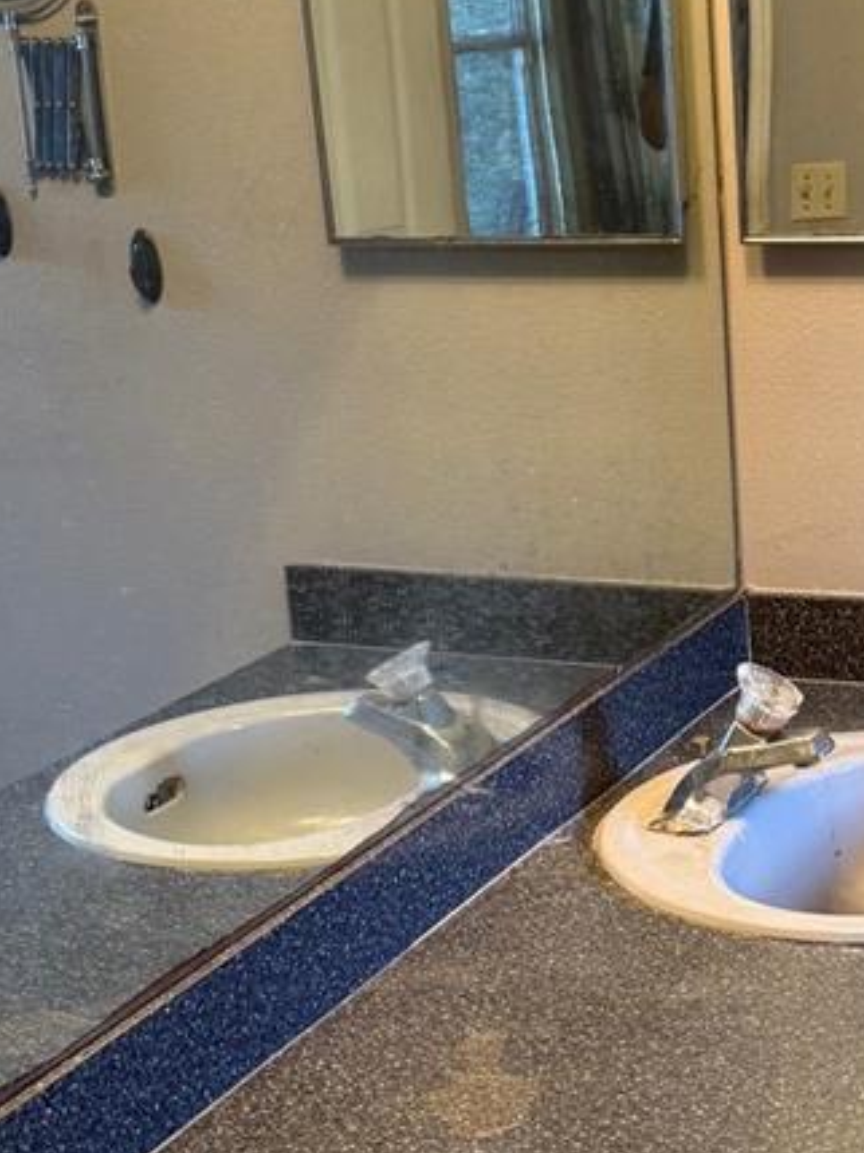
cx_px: 733
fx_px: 2232
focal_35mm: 67
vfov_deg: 29.0
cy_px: 630
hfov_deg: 21.5
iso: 200
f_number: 1.78
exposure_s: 1/60
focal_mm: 6.76
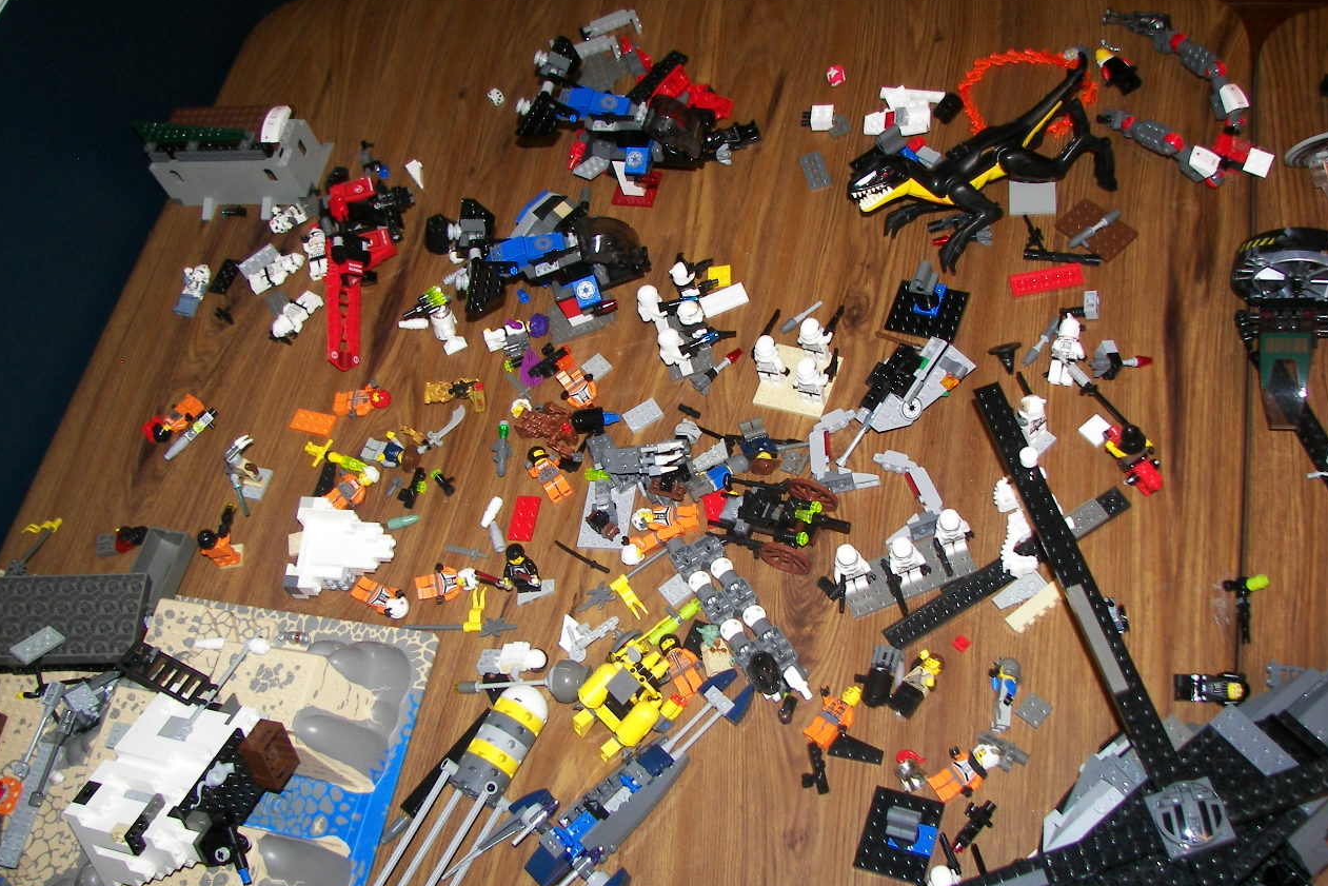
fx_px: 1402
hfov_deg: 50.7
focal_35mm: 38
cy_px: 439
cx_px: 669
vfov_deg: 35.1
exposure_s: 1/30
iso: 100
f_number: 2.8
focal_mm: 6
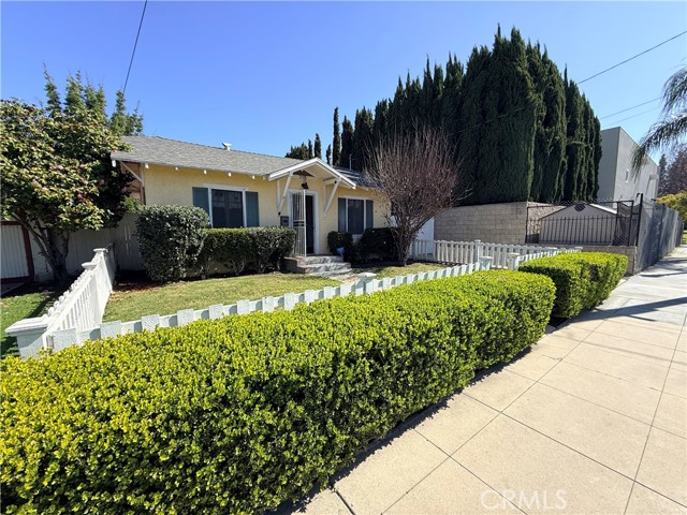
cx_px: 344
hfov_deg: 102.1
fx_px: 278
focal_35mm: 14
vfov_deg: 85.7
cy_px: 258
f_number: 2.2
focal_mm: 2.22
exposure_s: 1/1001
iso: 50
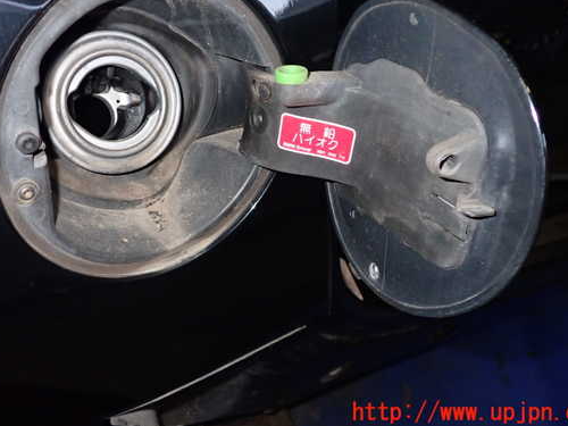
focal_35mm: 36
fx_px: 591
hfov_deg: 51.3
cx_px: 268
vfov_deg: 39.5
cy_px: 172
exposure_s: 1/30
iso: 500
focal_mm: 5.4
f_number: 6.3
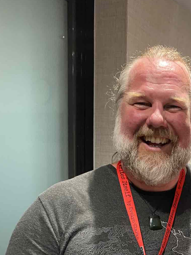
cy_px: 245
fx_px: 390
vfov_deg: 33.6
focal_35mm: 53
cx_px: 182
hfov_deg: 26.4
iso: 250
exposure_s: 1/50
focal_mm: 4.25
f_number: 1.8
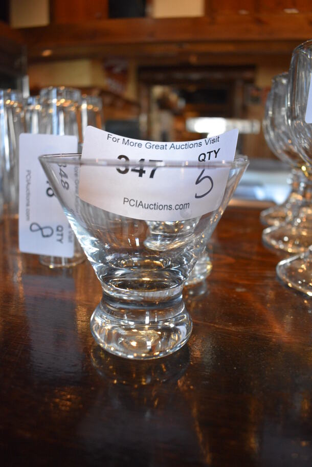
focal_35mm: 27
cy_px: 234
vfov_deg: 67.3
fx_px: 350
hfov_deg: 48.0
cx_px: 156
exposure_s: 1/60
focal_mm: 18
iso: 1600
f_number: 4
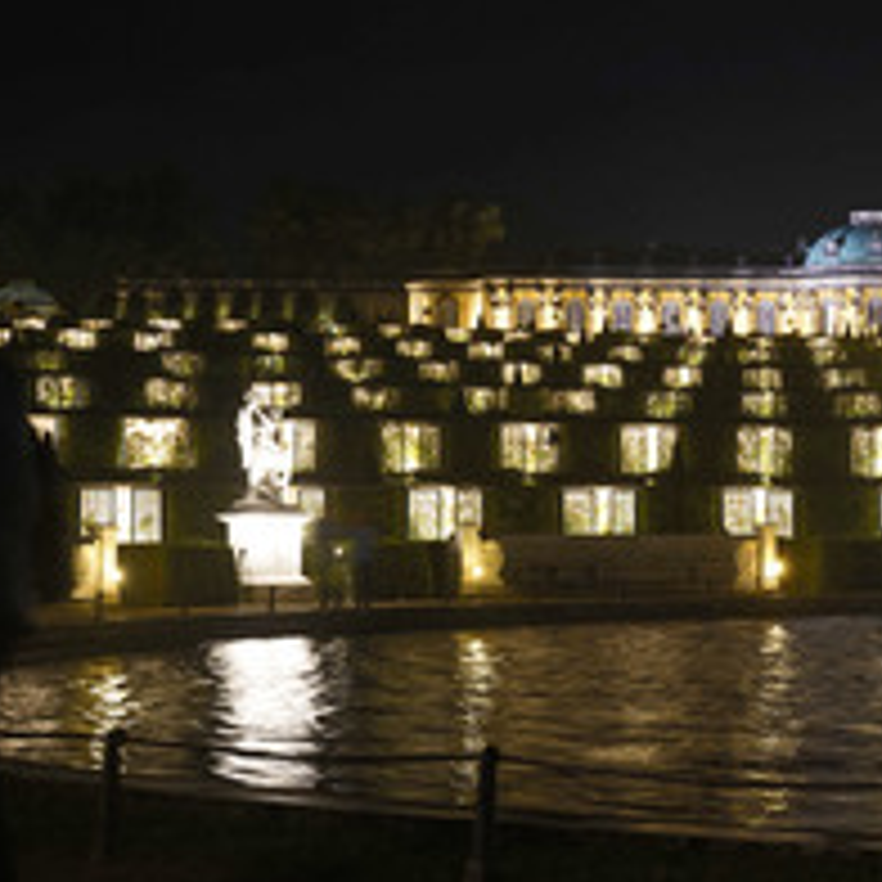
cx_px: 961
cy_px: 522
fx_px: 2364
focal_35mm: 82
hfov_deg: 20.2
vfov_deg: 21.1
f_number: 4
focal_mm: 42
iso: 640
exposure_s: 1/2
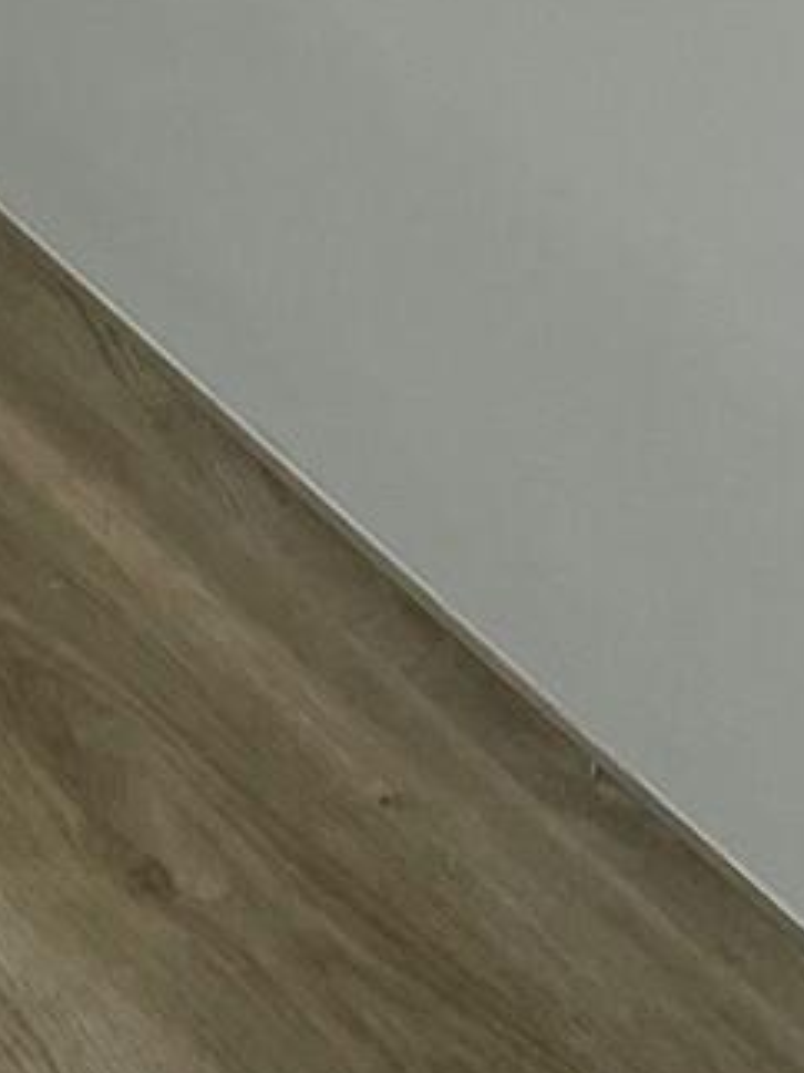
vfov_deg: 9.7
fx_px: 4989
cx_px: -505
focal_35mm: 161
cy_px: -2043
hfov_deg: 8.9
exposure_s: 1/120
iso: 100
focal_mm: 4.2
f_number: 1.6
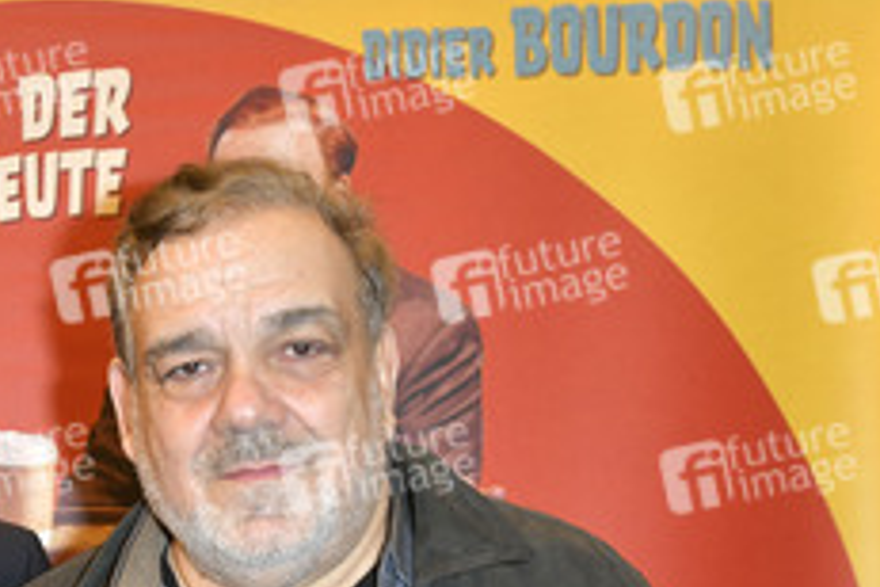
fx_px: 1907
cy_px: 564
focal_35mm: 78
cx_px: 48
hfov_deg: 25.0
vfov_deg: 17.2
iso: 2000
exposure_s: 1/125
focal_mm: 40
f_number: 5
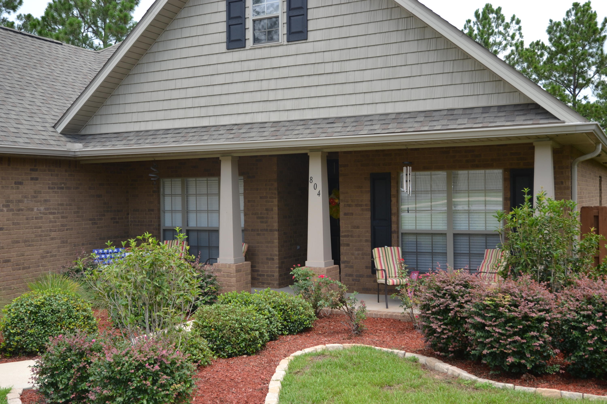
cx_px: 304
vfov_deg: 34.2
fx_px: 658
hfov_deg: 49.6
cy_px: 202
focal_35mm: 39
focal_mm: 26
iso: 100
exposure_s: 1/125
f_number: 5.6
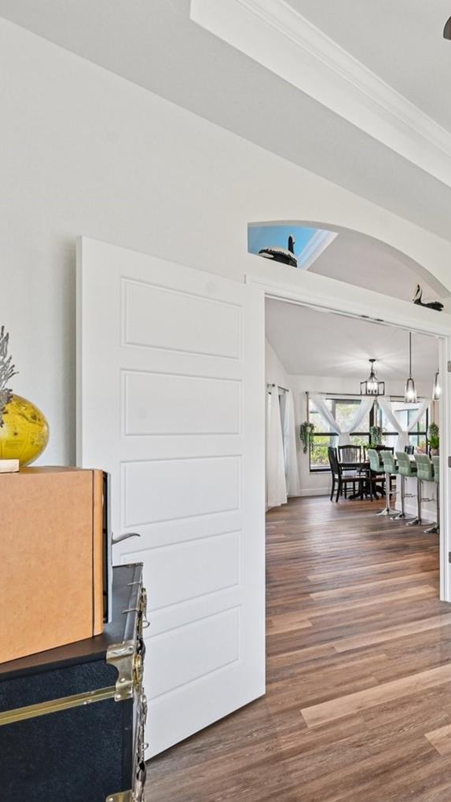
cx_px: 535
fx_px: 489
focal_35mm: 23
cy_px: 412
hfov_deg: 37.8
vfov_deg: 78.7
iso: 400
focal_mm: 14
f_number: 8
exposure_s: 1/30
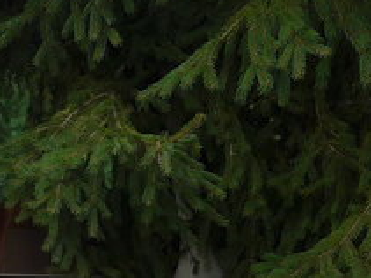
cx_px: -527
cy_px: 287
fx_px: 1767
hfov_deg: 10.3
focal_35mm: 165
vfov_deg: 8.9
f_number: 2.8
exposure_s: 1/250
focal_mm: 6
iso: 80
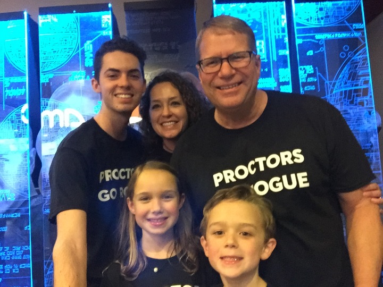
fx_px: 343
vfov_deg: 45.4
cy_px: 144
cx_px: 192
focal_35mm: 31
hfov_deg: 58.4
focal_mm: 2.65
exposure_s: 1/15
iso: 500
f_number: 2.2
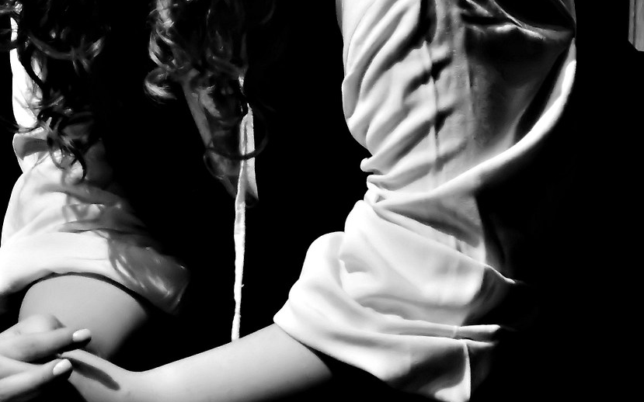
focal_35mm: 597
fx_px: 10486
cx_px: -57
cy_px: -9
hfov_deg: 3.5
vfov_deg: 2.2
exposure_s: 1/50
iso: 1250
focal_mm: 135
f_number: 5.6
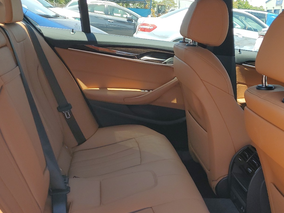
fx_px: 353
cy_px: 134
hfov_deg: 43.8
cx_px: 153
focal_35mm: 43
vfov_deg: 33.4
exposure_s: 1/667
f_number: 1.5
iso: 50
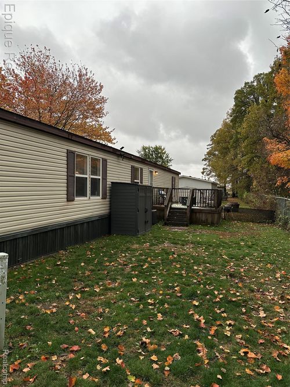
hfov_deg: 56.8
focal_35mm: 24
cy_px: 194
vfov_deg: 71.6
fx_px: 268
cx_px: 145
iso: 80
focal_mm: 6.86
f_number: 1.78
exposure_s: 1/516
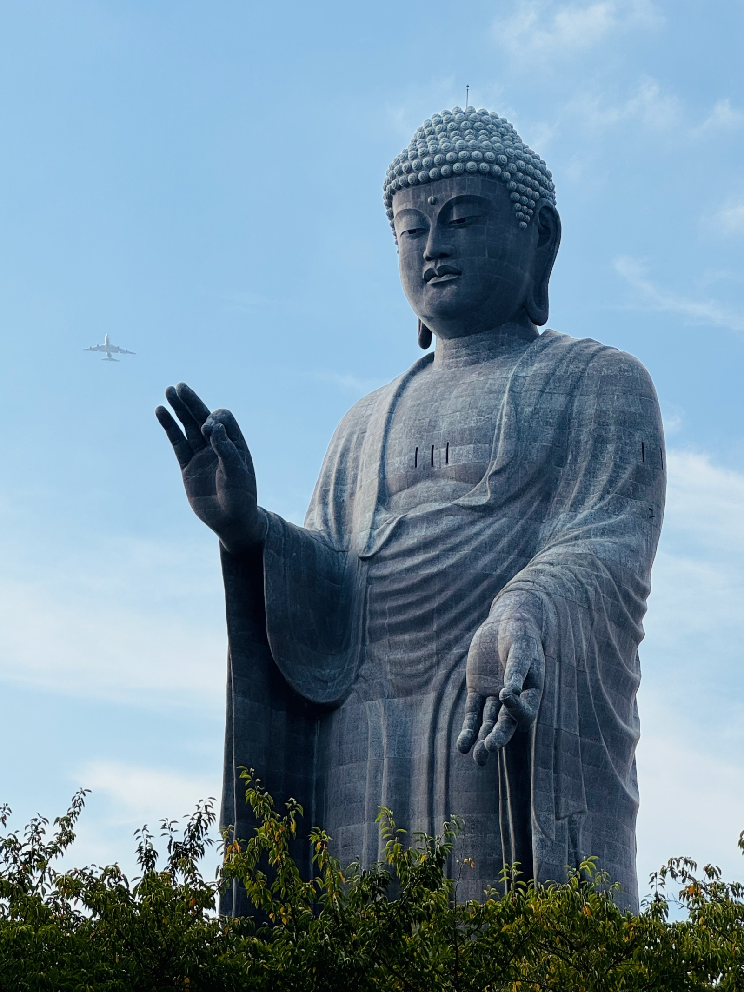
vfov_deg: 25.3
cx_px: 372
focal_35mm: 77
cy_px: 496
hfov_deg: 19.1
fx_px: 2207
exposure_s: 1/1043
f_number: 2.8
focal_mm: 9
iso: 25
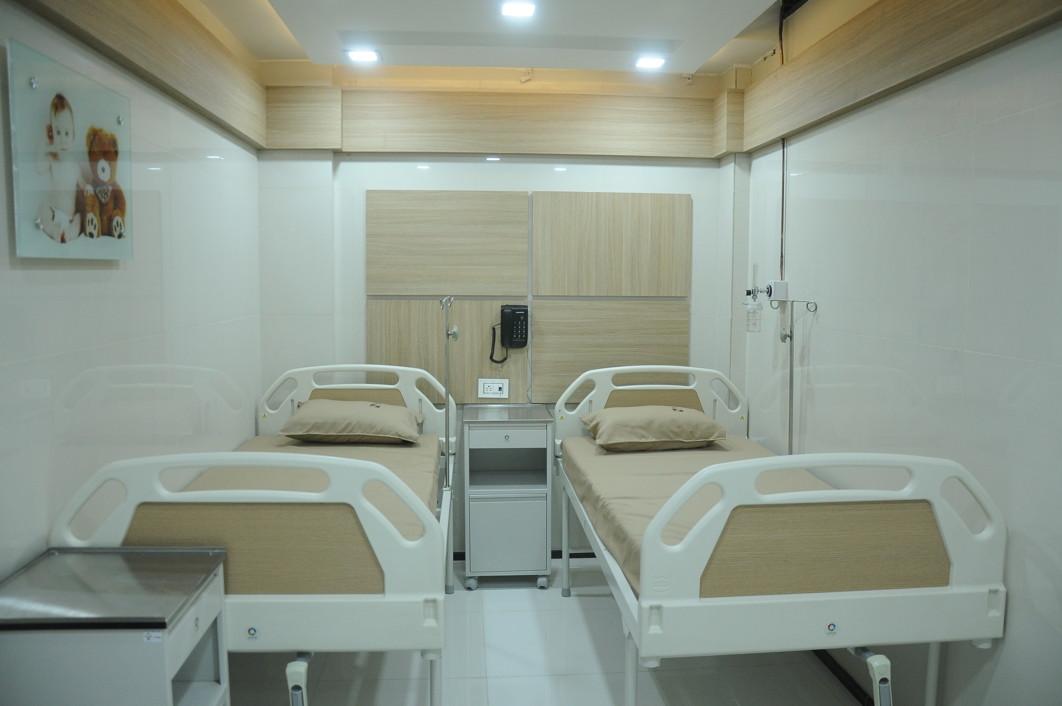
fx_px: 796
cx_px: 531
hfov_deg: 67.4
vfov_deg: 47.8
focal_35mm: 27
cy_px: 353
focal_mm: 18
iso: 800
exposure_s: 1/60
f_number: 4
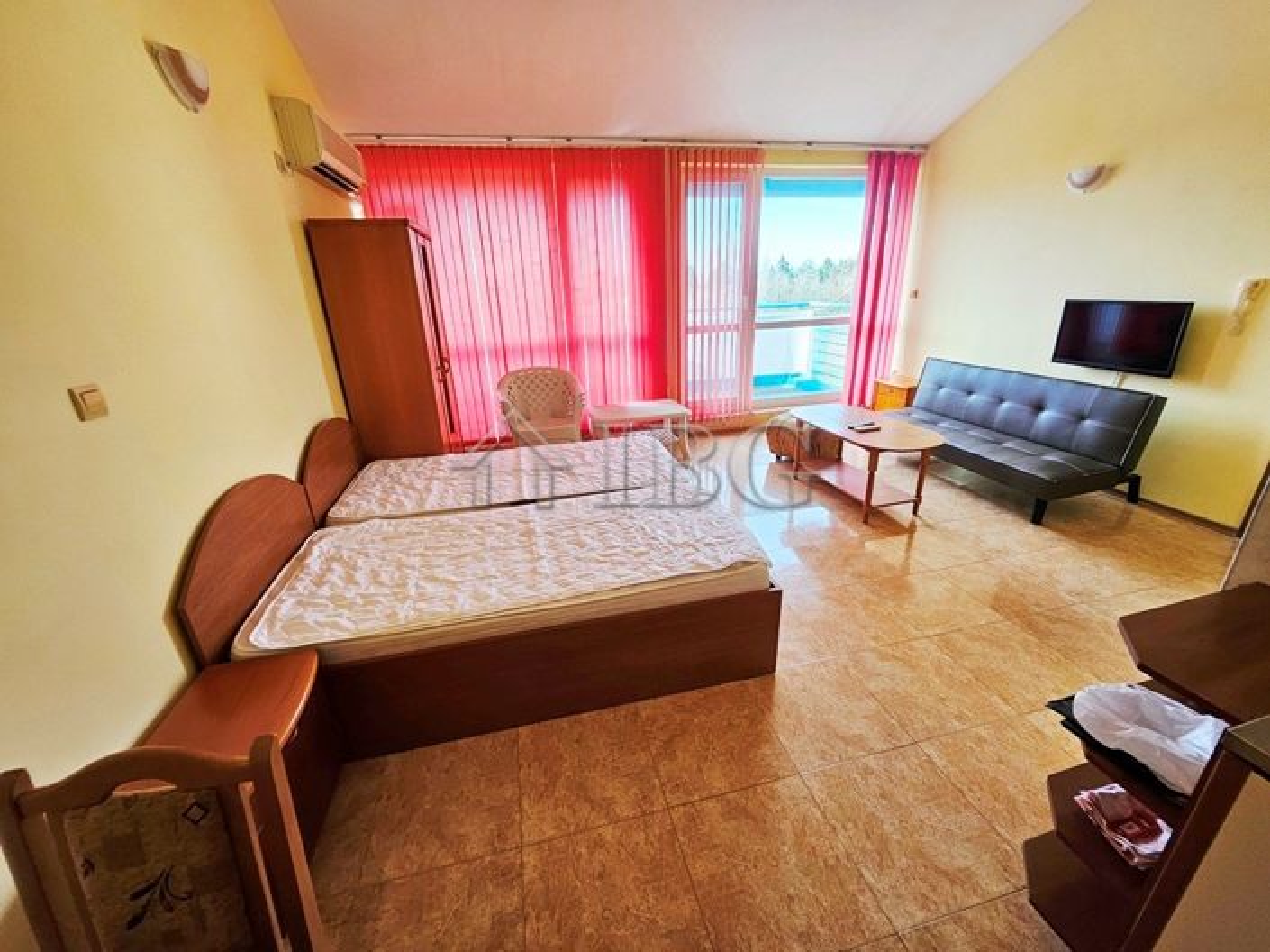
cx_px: 635
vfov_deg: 89.9
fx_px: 477
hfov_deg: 106.2
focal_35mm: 13
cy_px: 476
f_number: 2.2
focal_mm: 1.7
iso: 50
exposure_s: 1/50
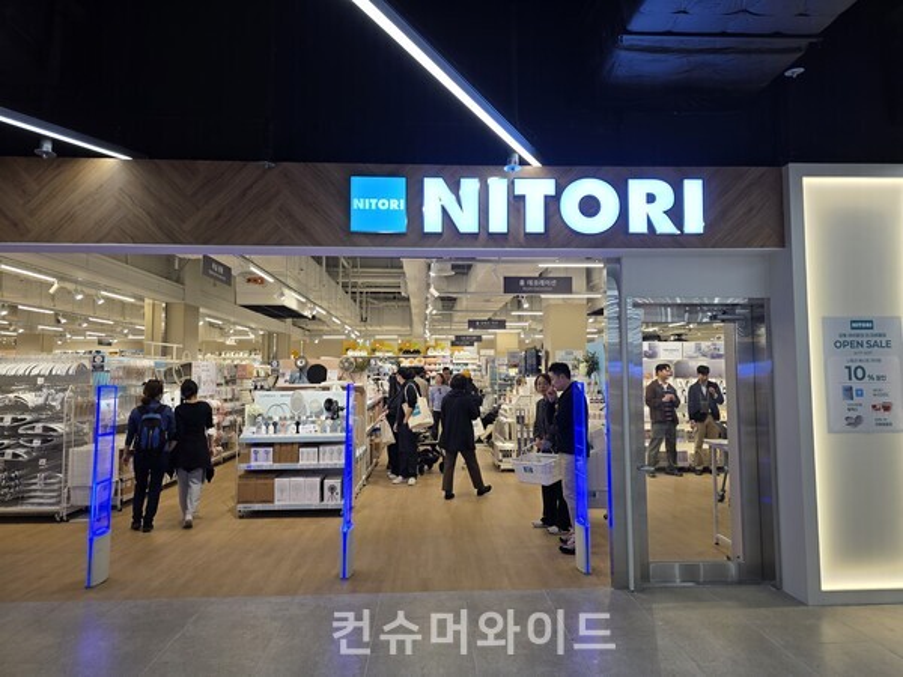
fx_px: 600
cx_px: 452
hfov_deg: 73.9
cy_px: 338
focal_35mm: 23
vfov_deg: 58.9
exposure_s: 1/120
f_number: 1.7
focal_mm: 6.3
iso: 50
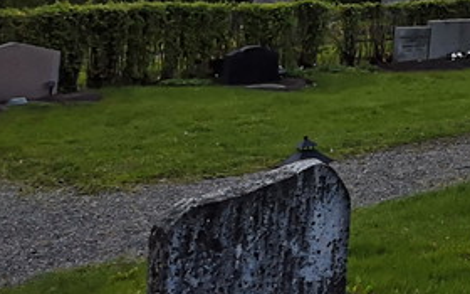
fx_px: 1255
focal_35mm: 98
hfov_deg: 19.4
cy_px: -297
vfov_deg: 11.9
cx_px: 626
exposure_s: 1/2058
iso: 50
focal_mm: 3.95
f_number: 1.8
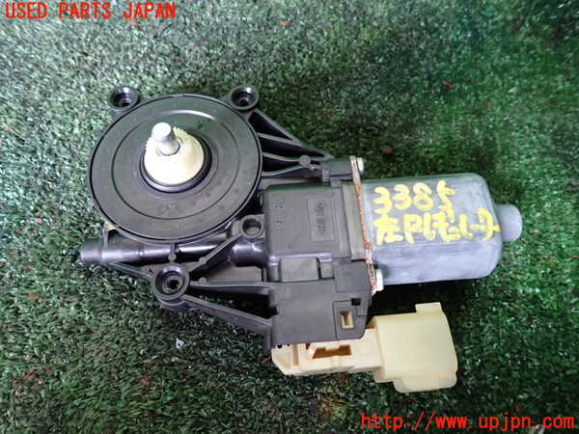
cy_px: 217
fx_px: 418
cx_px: 290
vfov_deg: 54.9
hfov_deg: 69.4
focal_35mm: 25
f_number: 2
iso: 640
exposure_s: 1/30
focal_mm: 4.5
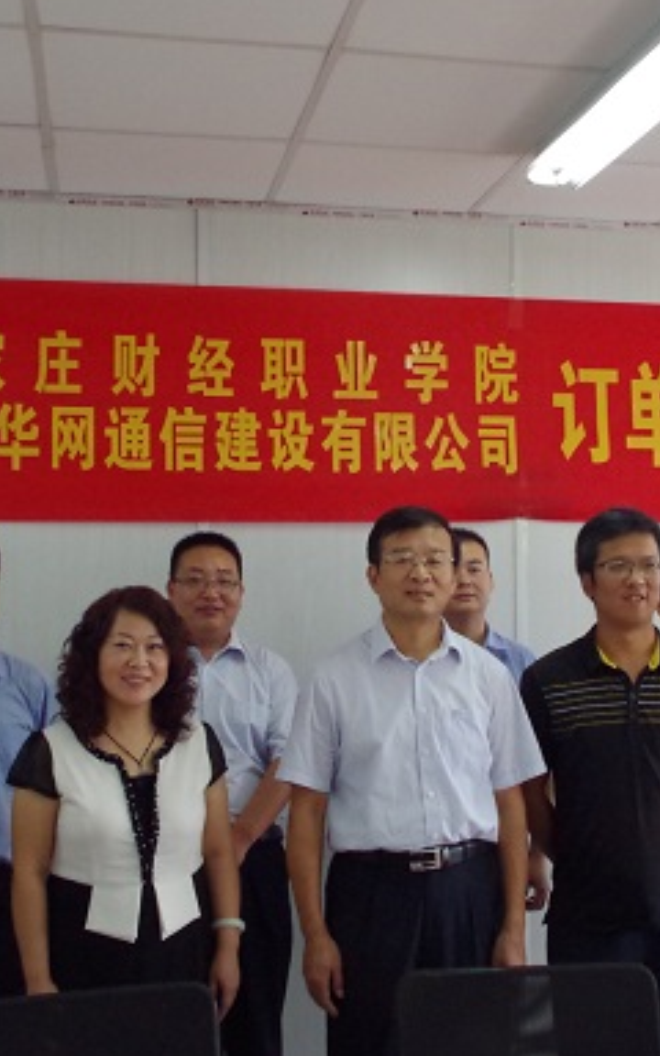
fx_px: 1353
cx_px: 404
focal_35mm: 47
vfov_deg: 42.6
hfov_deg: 27.3
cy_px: 534
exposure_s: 1/80
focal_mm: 20
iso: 3200
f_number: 11
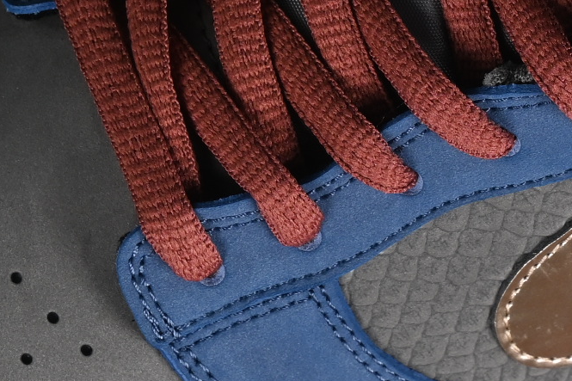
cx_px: 408
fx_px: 4988
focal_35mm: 314
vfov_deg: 4.4
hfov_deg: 6.6
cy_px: -117
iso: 160
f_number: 7.1
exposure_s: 1/60
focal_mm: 50
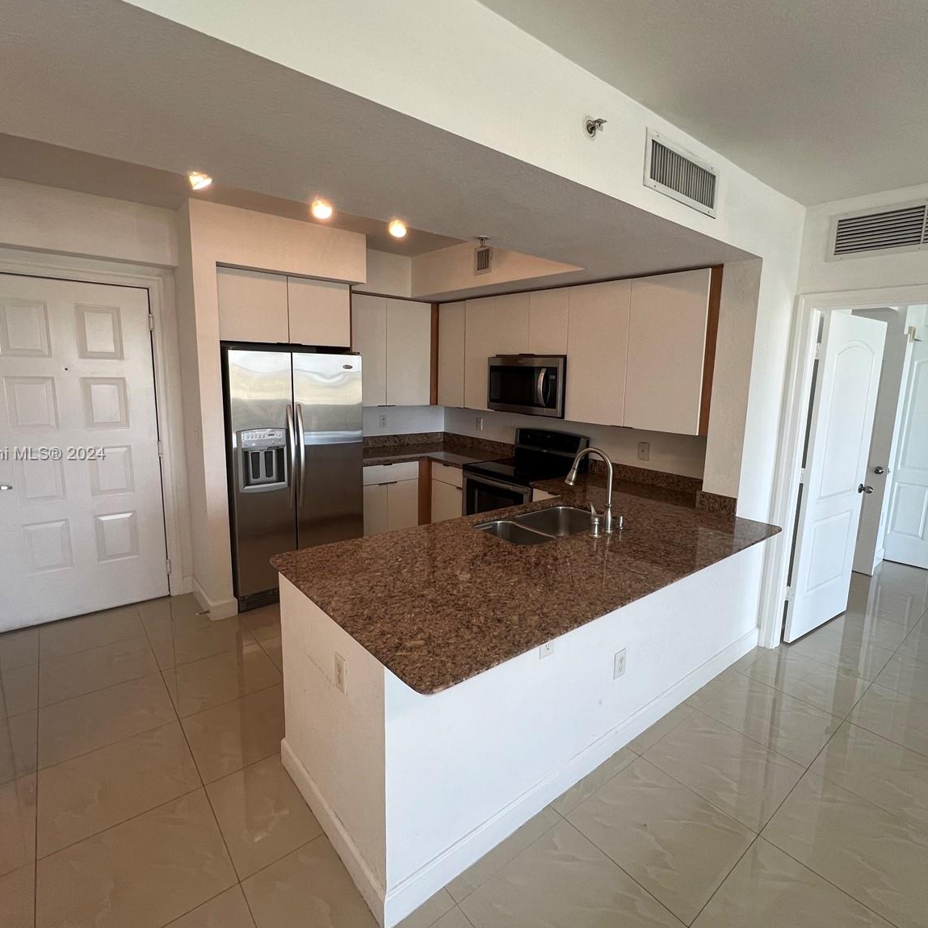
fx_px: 485
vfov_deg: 87.4
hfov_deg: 87.3
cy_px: 455
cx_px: 493
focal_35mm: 16
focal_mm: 1.57
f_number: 1.8
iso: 160
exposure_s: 1/60
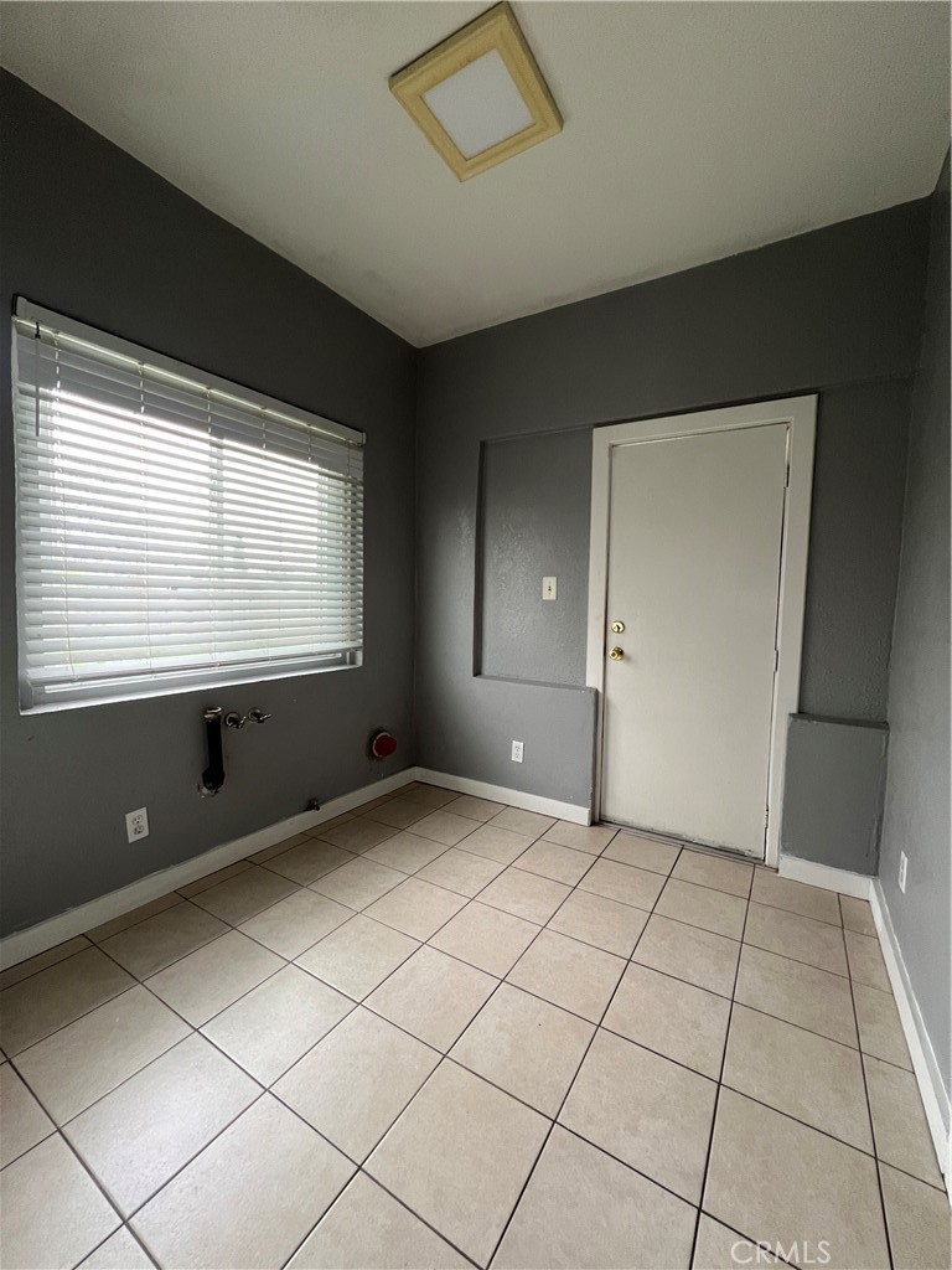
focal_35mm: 13
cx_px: 476
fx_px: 477
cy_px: 635
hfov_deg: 89.9
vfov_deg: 106.2
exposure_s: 1/83
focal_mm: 1.57
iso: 250
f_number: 1.8
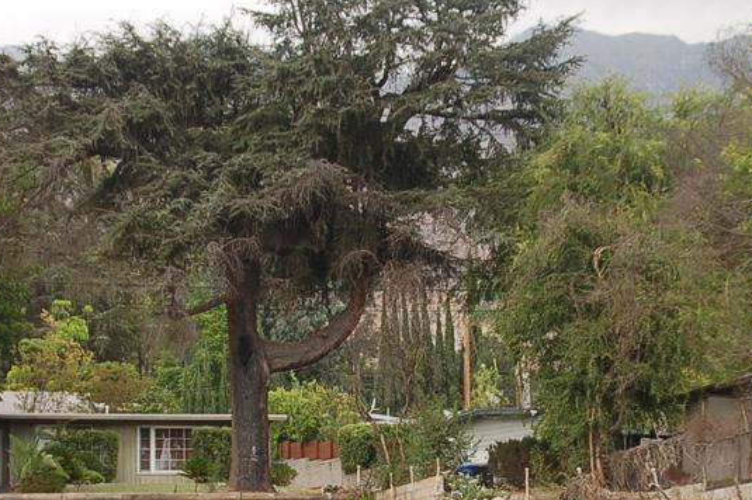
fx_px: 2275
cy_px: 386
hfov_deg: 18.8
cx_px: 388
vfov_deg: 12.5
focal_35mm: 109
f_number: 7.1
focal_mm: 38
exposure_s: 1/200
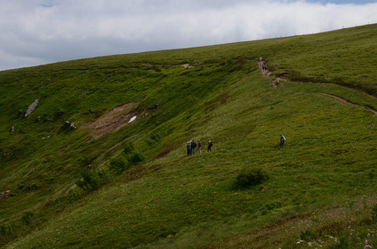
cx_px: 188
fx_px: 752
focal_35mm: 72
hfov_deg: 28.1
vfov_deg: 18.8
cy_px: 124
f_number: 18
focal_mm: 48
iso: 800
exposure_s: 1/200
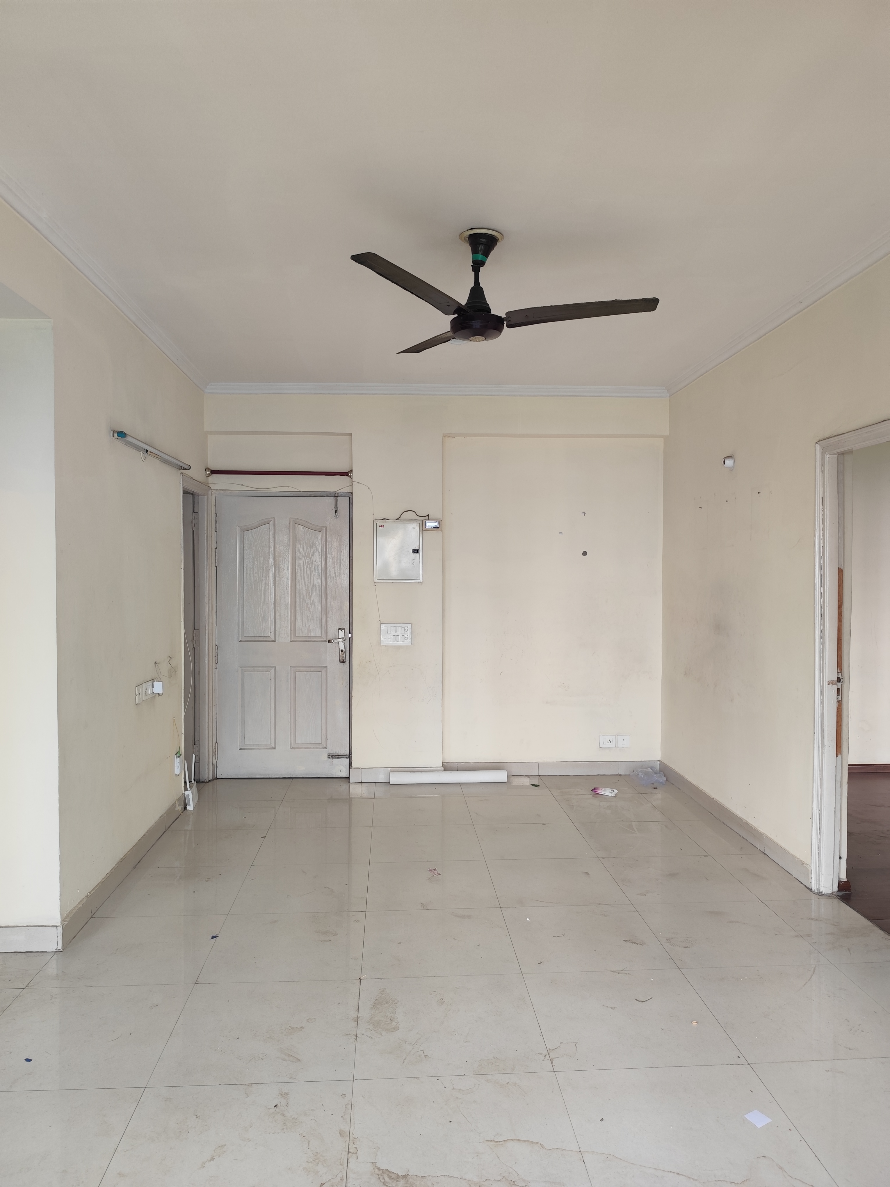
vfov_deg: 73.9
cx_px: 445
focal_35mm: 23
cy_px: 594
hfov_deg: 58.9
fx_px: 788
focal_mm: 6.19
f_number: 1.65
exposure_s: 1/100
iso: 250
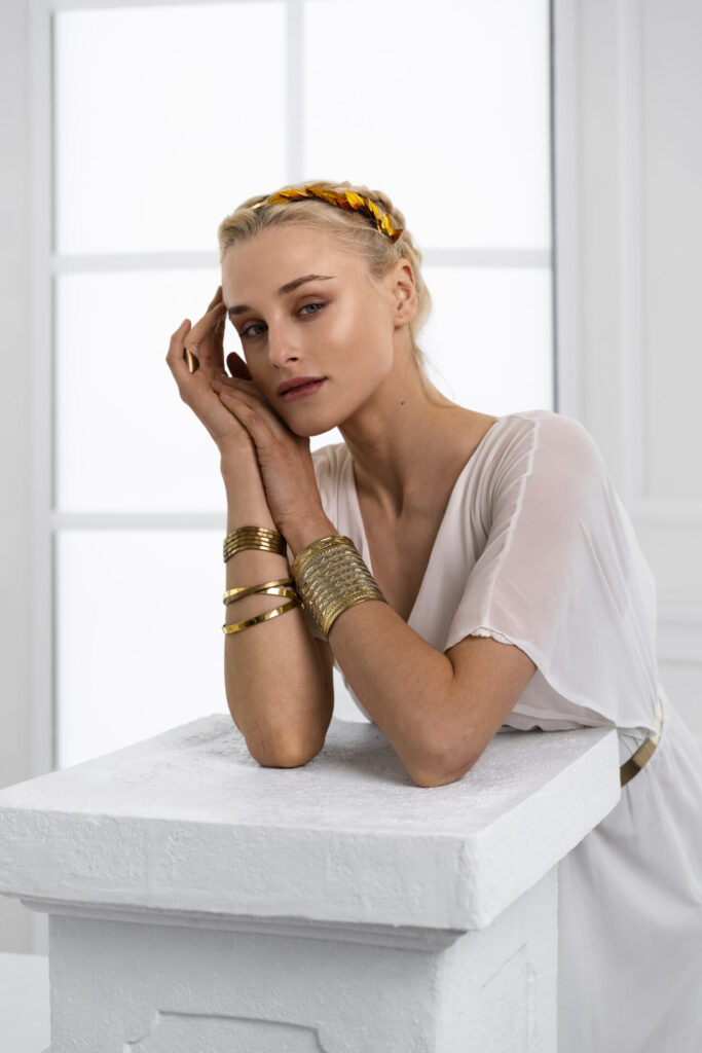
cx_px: 351
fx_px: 1608
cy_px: 526
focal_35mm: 55
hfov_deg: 24.6
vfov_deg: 36.2
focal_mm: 55
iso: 320
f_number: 3.5
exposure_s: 1/160
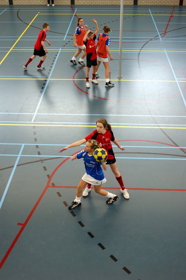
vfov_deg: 43.6
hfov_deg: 29.8
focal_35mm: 45
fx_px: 349
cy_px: 140
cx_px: 93
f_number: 3.2
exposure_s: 1/125
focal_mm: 30
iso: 400
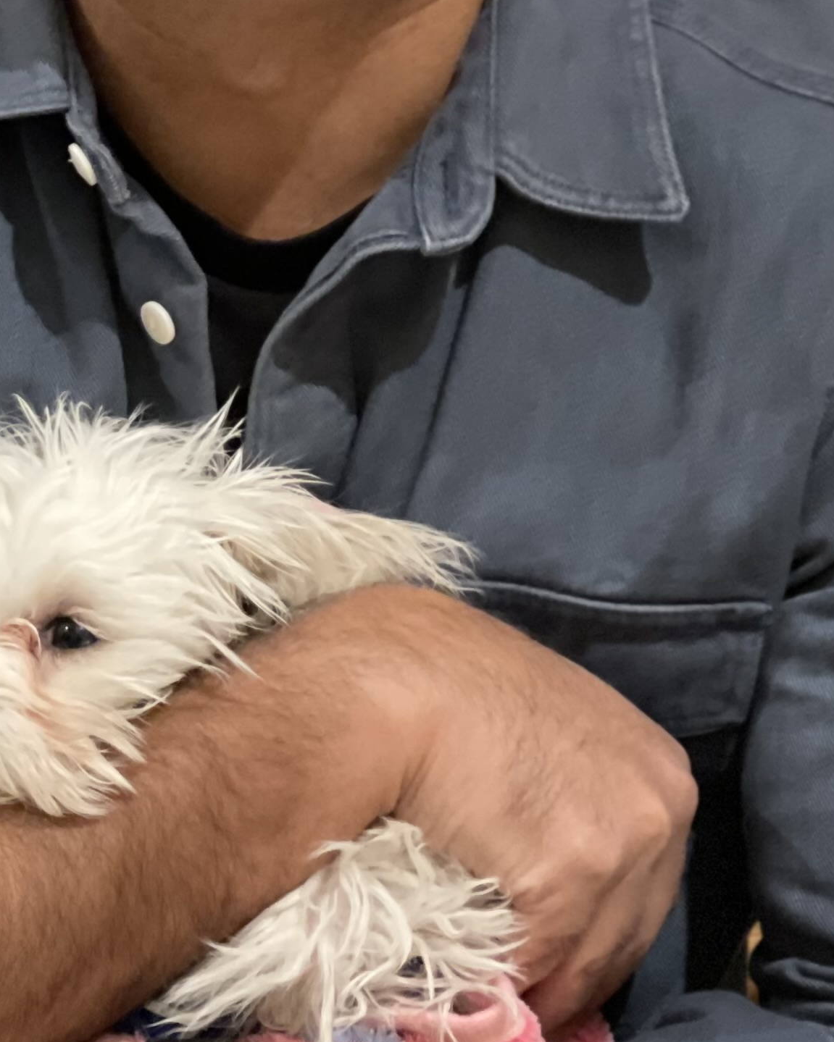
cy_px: 455
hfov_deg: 8.8
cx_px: 304
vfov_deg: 11.0
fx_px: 5400
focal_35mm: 175
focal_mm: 7.5
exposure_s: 1/15
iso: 800
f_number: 2.2
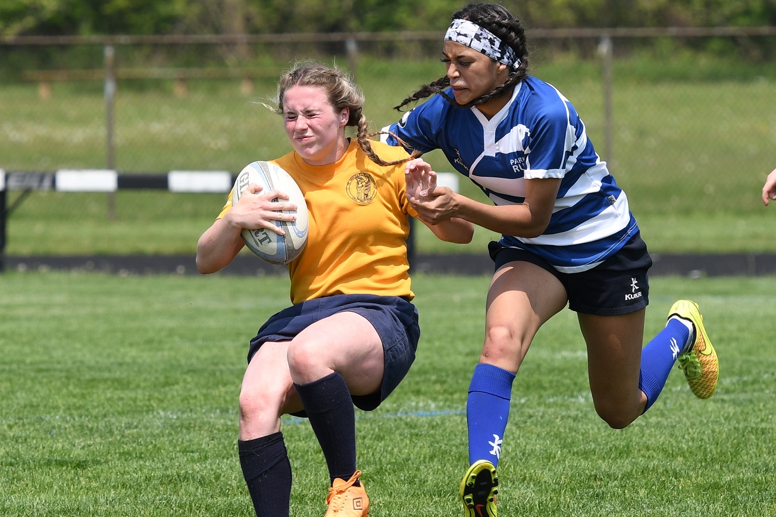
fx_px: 5496
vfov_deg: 5.4
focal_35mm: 255
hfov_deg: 8.1
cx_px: 388
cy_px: 258
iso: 160
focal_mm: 170
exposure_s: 1/1000
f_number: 5
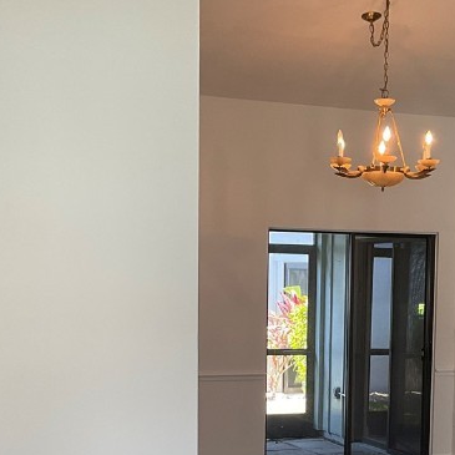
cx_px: 323
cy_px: 389
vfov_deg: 23.5
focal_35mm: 72
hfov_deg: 23.8
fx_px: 1071
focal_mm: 3
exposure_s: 1/60
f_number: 1.8
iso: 50
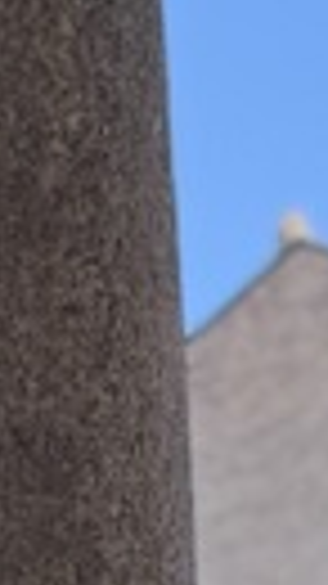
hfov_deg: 5.5
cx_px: 1173
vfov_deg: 8.5
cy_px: 1876
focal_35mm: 201
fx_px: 3112
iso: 100
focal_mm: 6.76
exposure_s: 1/1337
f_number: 1.78
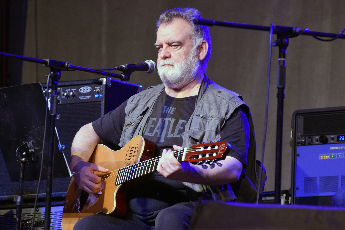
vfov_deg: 5.3
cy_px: 111
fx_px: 2477
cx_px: 167
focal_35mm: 259
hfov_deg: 8.0
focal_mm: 165
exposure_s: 1/125
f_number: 5
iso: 1800
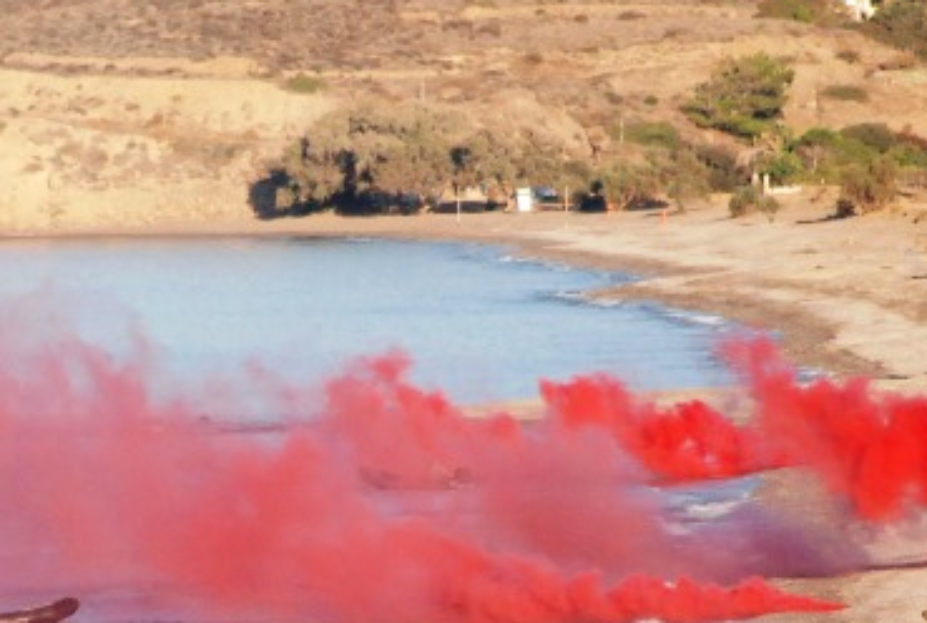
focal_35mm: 916
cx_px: 161
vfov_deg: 1.5
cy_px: 592
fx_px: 23644
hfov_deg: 2.2
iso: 1000
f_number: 7.1
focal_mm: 220
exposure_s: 1/3200
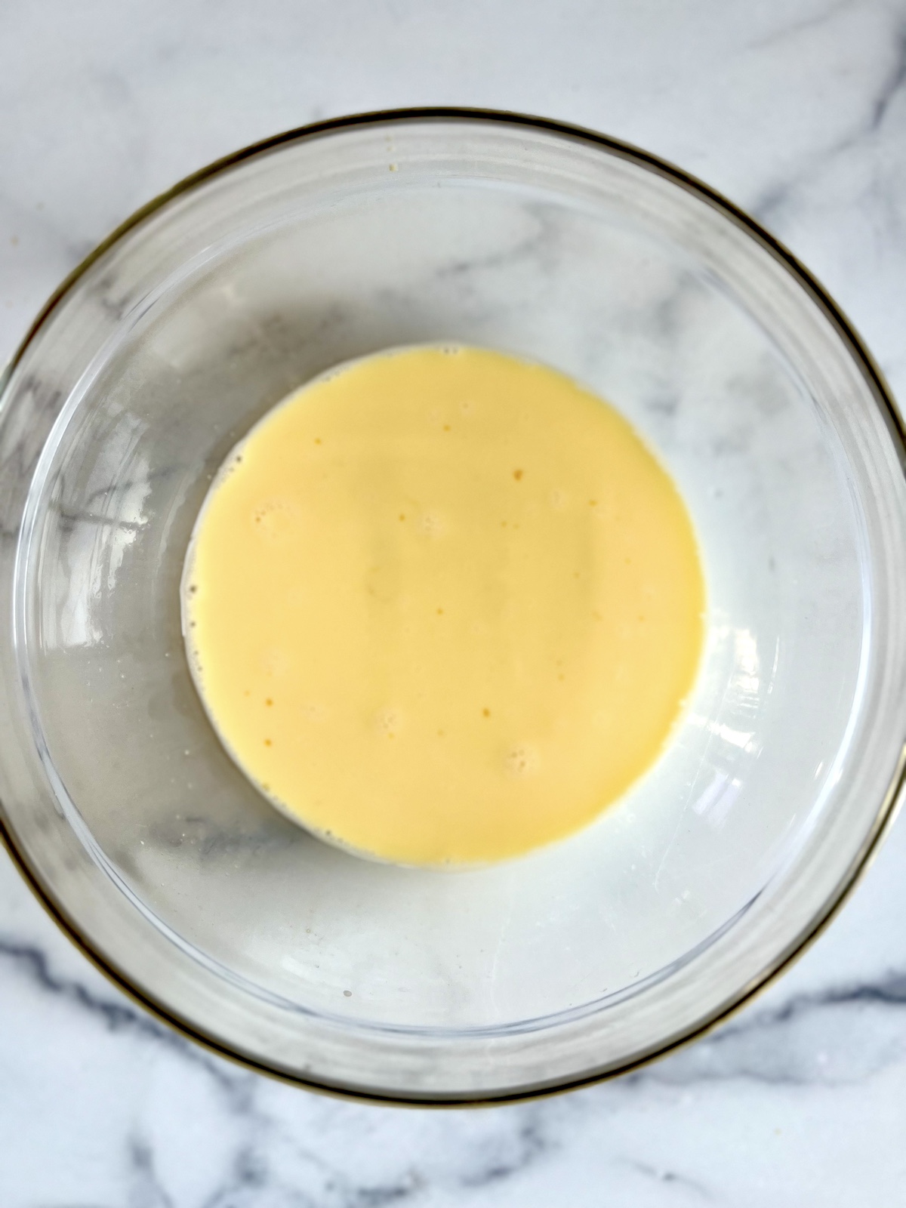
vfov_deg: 67.3
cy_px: 604
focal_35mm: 26
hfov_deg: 53.1
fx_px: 907
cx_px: 453
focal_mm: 5.7
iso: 40
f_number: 1.5
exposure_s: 1/210
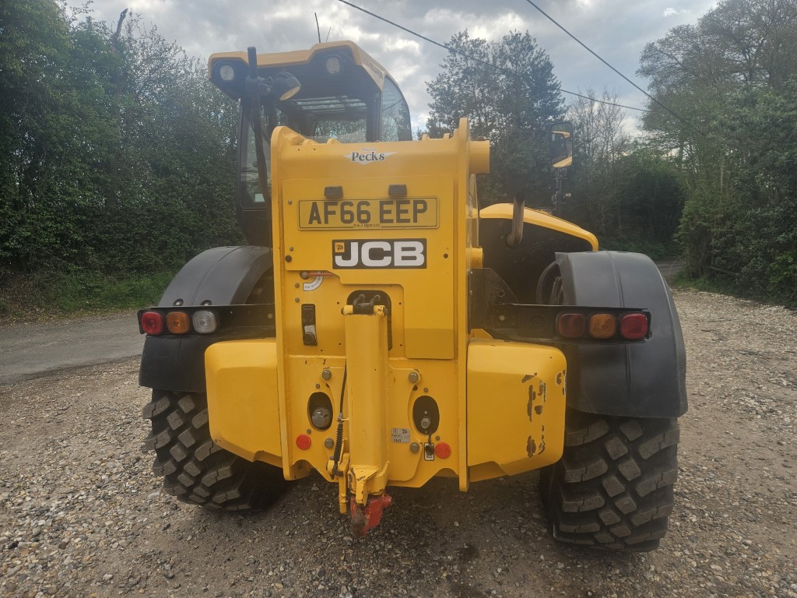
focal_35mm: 23
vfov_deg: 58.9
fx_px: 530
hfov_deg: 73.9
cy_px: 299
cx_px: 398
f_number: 1.8
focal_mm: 5.4
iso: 25
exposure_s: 1/387
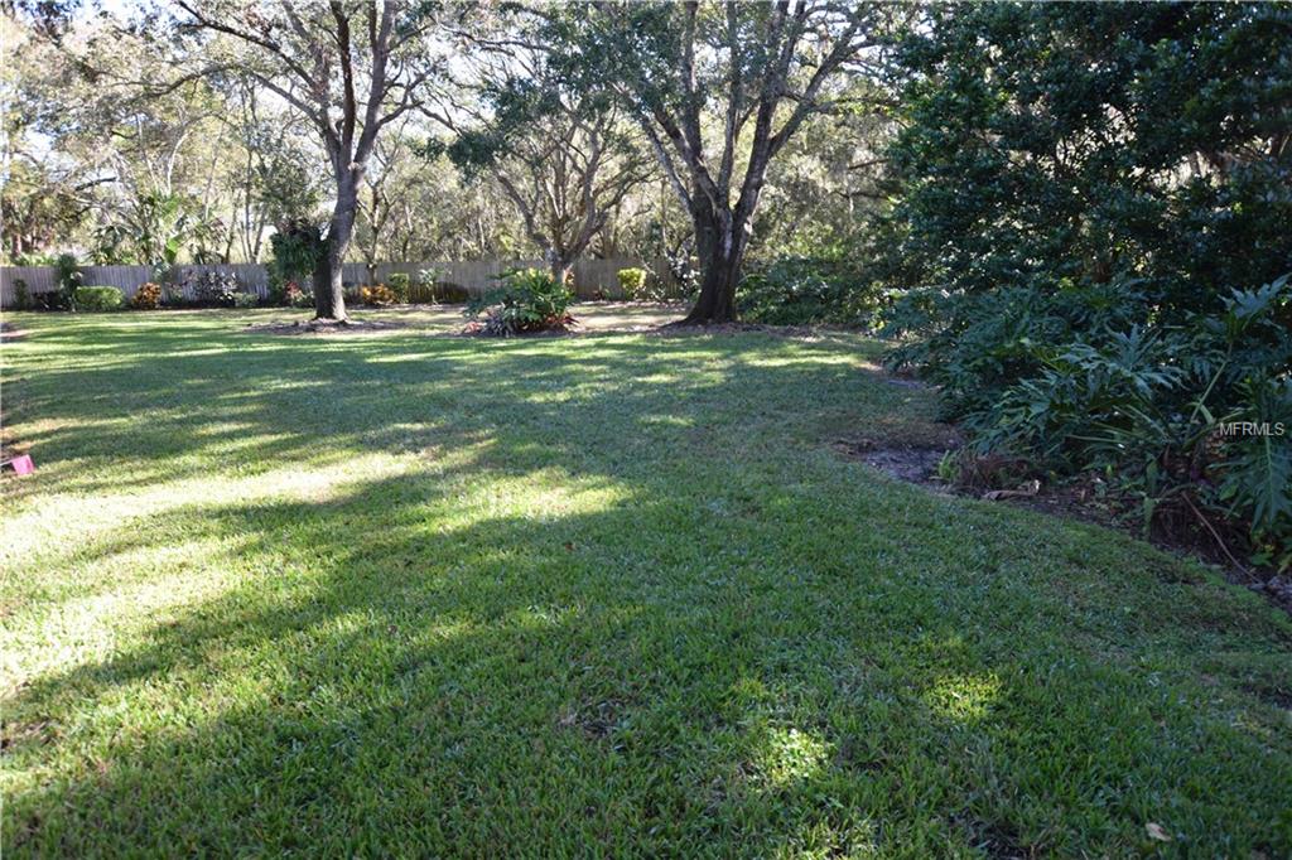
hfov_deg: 81.2
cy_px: 430
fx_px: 753
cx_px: 646
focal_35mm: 21
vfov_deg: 59.5
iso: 400
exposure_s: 1/160
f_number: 6.3
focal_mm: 14
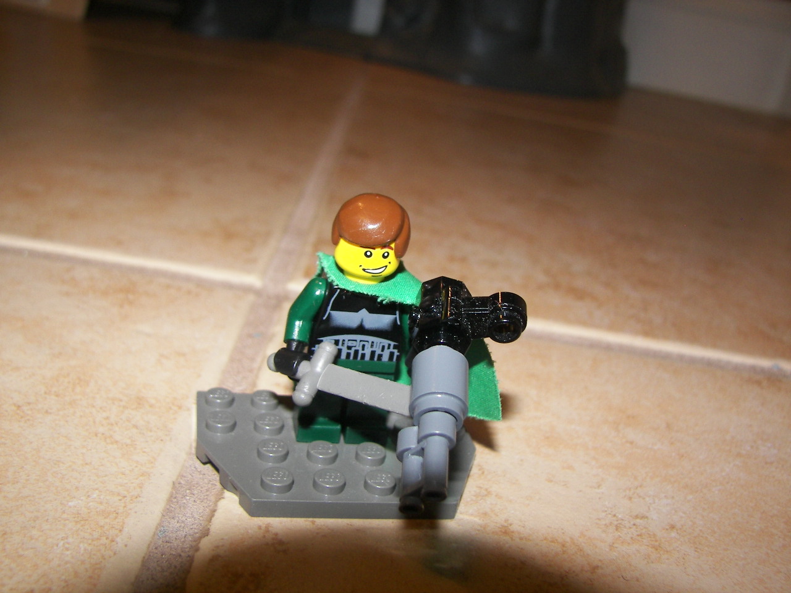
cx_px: 396
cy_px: 296
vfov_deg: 39.7
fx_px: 823
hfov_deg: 51.4
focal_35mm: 36
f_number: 2.8
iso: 100
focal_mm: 6
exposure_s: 1/30
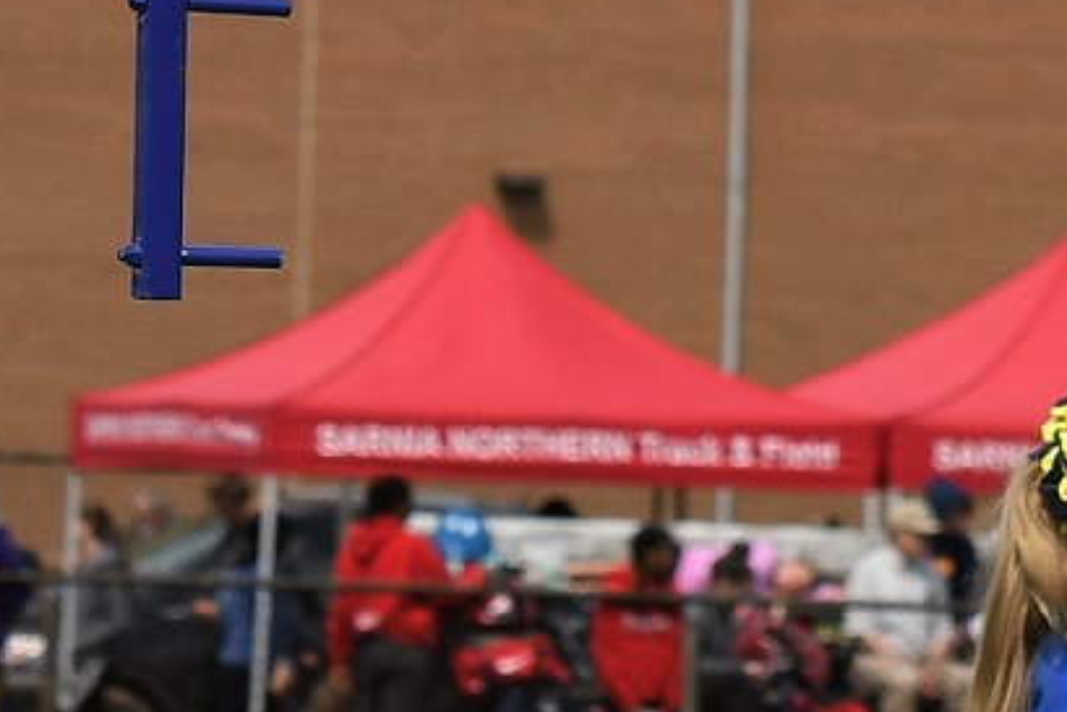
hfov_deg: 5.4
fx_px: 11236
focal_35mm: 379
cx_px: -94
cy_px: -420
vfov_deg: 3.6
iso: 180
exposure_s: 1/1000
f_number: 7.1
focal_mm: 70
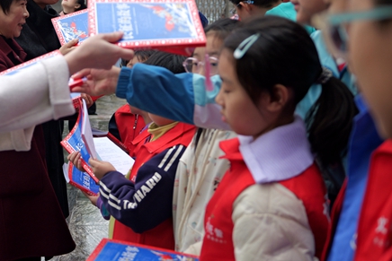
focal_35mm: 55
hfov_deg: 35.6
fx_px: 599
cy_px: 78
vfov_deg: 24.5
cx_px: 106
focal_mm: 30
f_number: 2.8
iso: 250
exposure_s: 1/160
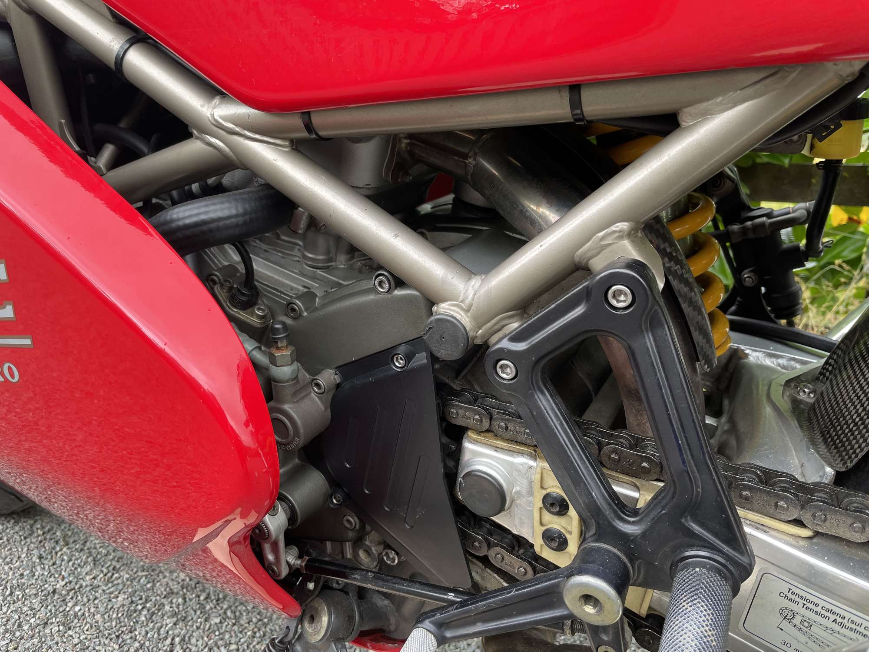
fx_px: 653
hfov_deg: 67.3
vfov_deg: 53.1
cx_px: 434
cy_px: 326
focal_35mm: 26
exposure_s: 1/121
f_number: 1.6
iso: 64
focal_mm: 4.2
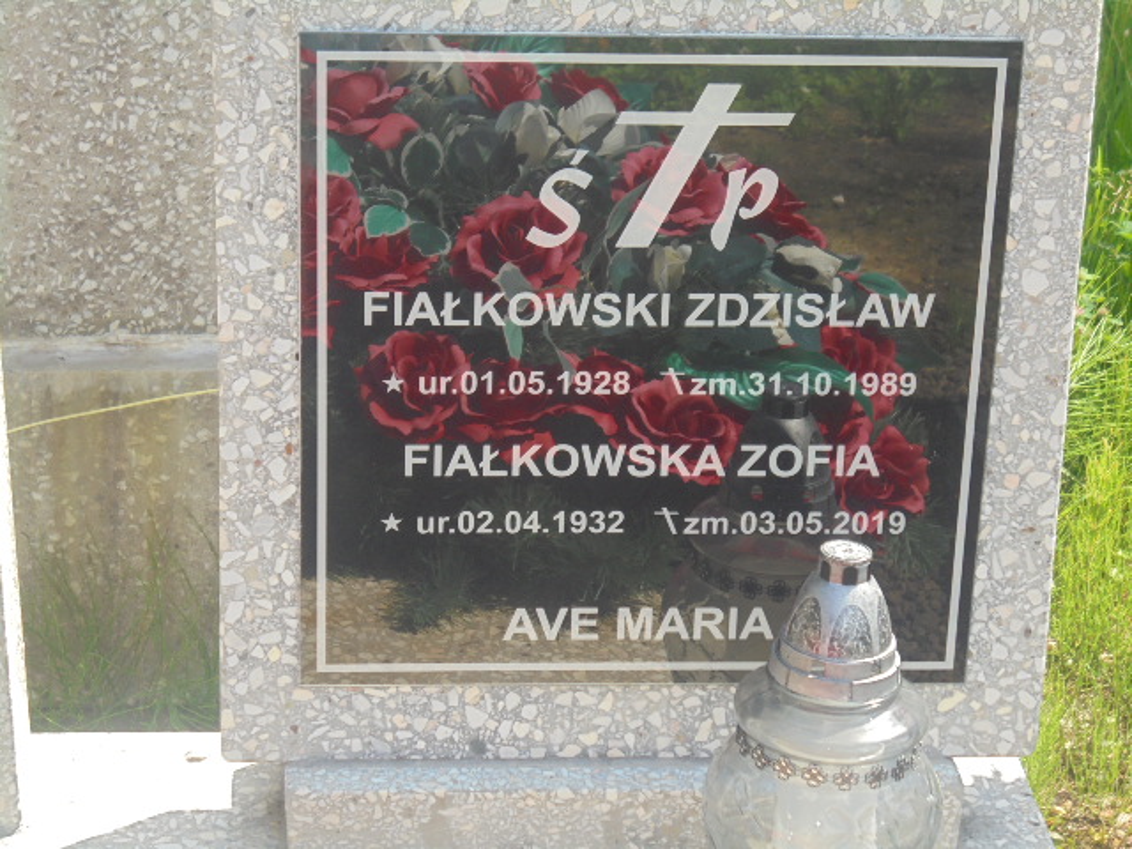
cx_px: 566
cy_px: 424
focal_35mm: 94
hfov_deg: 20.9
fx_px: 3074
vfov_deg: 15.7
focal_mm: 16.9
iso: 100
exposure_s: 1/160
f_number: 4.7
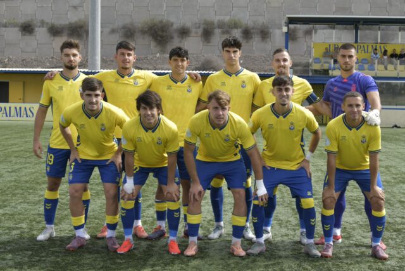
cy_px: 136
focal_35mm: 70
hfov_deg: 28.8
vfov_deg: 19.5
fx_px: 788
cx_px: 202
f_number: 14
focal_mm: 70
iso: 400
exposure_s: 1/250
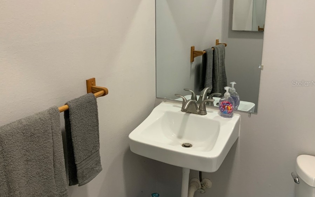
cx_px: 146
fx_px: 300
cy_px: 83
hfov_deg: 55.3
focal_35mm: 35
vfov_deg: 36.2
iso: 125
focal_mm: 3
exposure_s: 1/60
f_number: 1.8
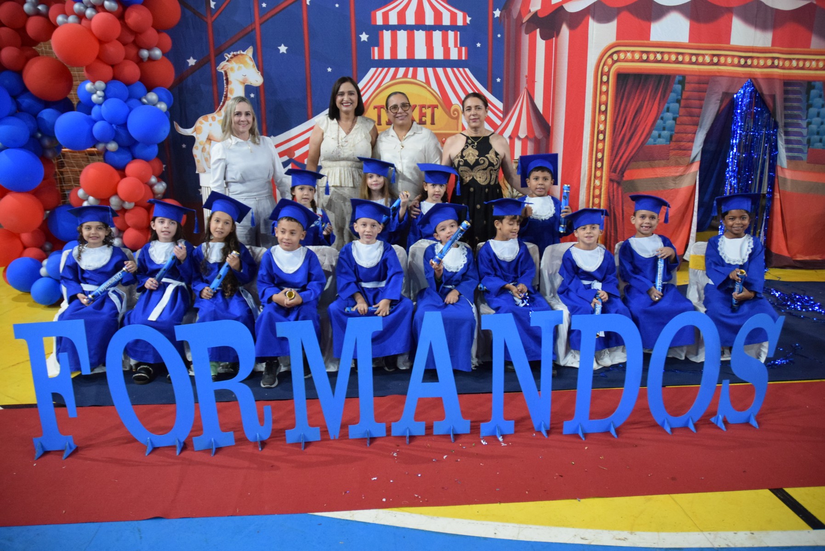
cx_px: 412
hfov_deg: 67.3
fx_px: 619
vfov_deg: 48.0
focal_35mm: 27
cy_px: 276
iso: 2500
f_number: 3.5
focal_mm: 18
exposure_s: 1/60
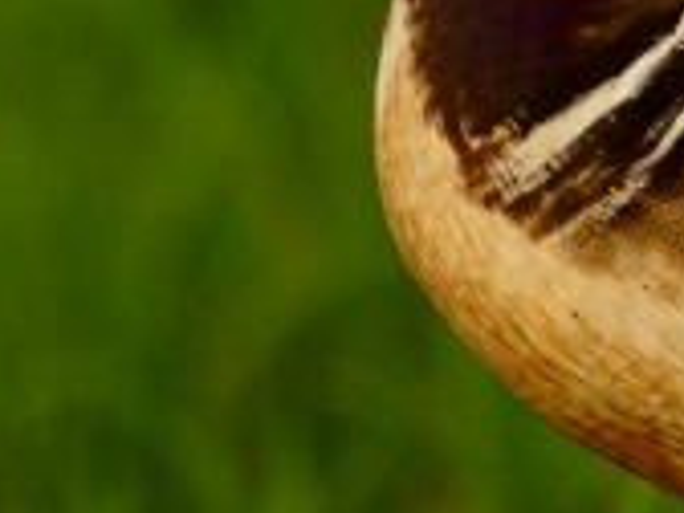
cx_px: 704
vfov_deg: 0.6
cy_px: 33
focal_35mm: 2575
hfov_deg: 0.8
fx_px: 50881
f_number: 8
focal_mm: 400
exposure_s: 1/500
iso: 800
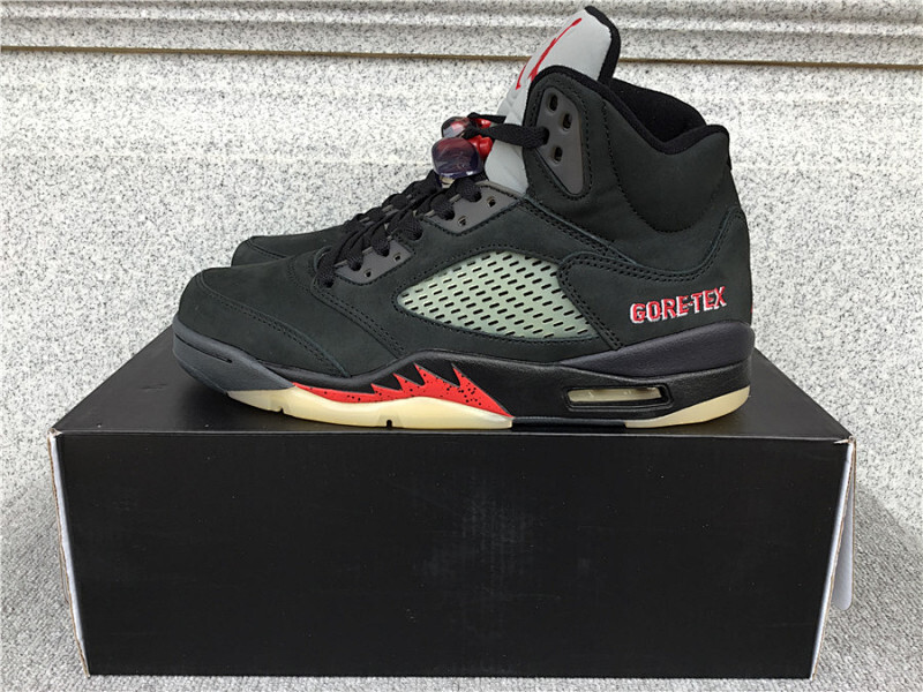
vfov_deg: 45.4
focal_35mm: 31
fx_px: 827
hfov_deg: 58.4
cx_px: 462
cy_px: 346
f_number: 2.4
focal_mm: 3.3
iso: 25
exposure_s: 1/122
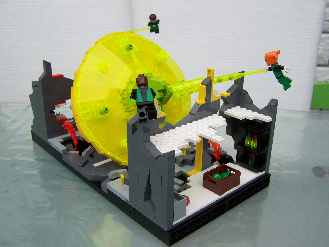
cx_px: 164
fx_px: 361
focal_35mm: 38
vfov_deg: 37.7
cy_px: 124
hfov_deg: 49.0
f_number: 2.8
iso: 64
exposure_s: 1/200
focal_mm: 6.3
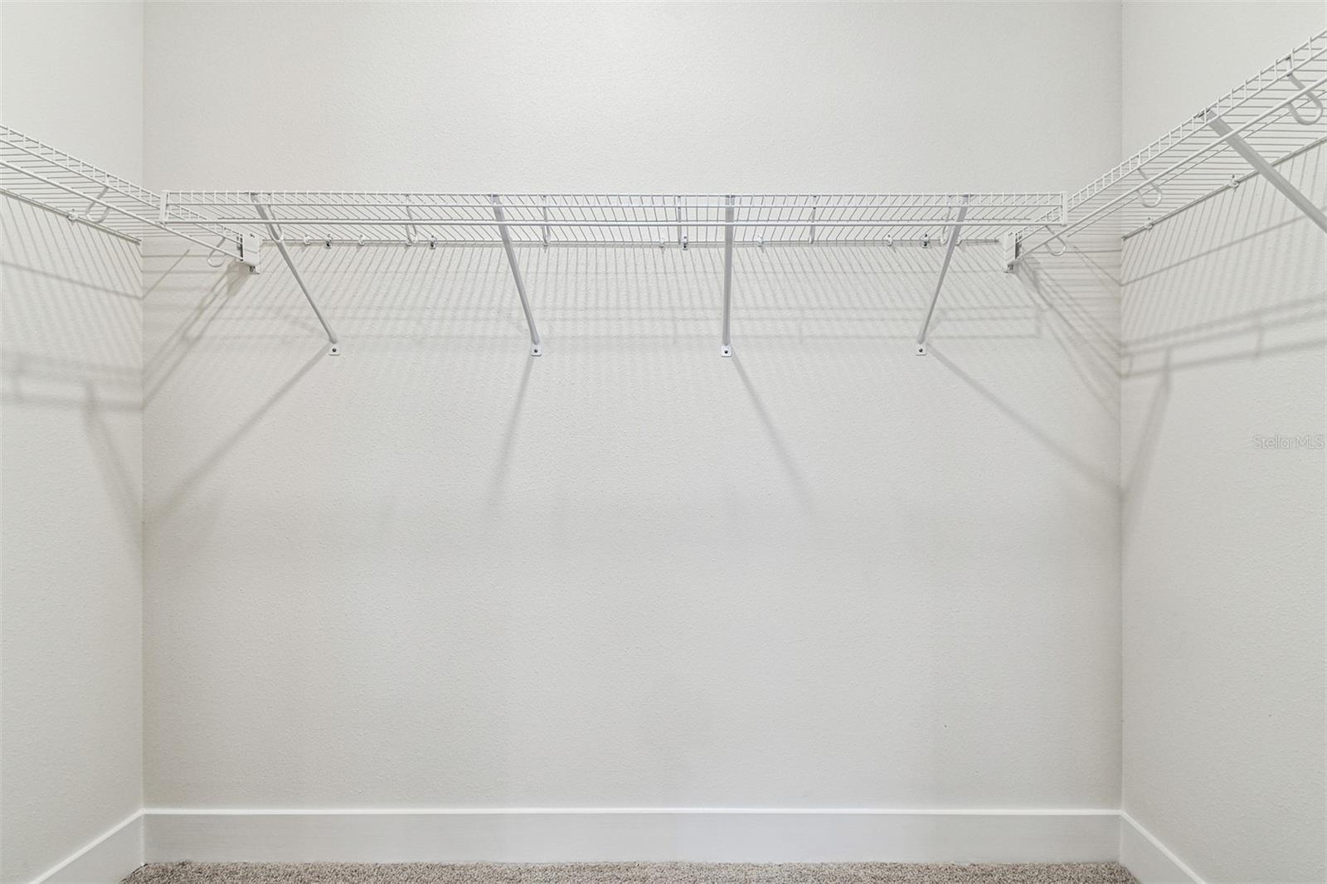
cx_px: 664
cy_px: 442
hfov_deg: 100.4
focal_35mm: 15
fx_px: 553
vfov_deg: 77.3
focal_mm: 10
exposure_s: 1/2.5
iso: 100
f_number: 7.1
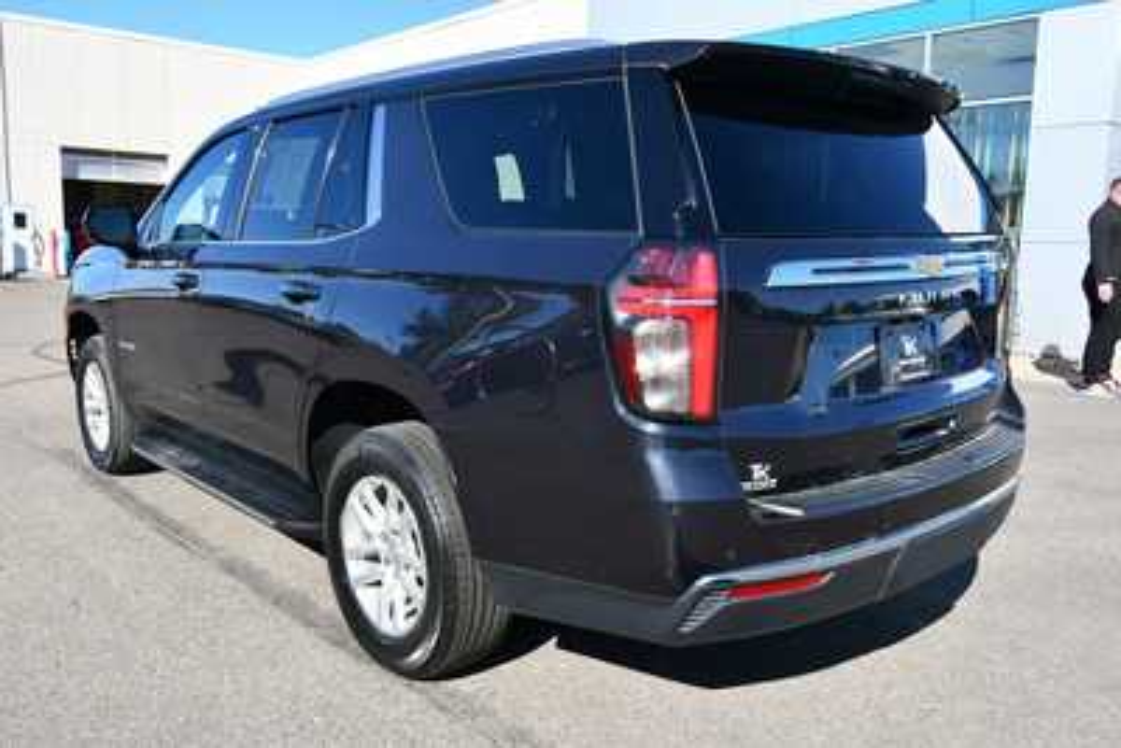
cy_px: 374
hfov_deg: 61.9
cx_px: 560
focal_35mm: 30
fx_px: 934
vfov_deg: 43.6
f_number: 8
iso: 180
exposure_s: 1/250
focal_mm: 20
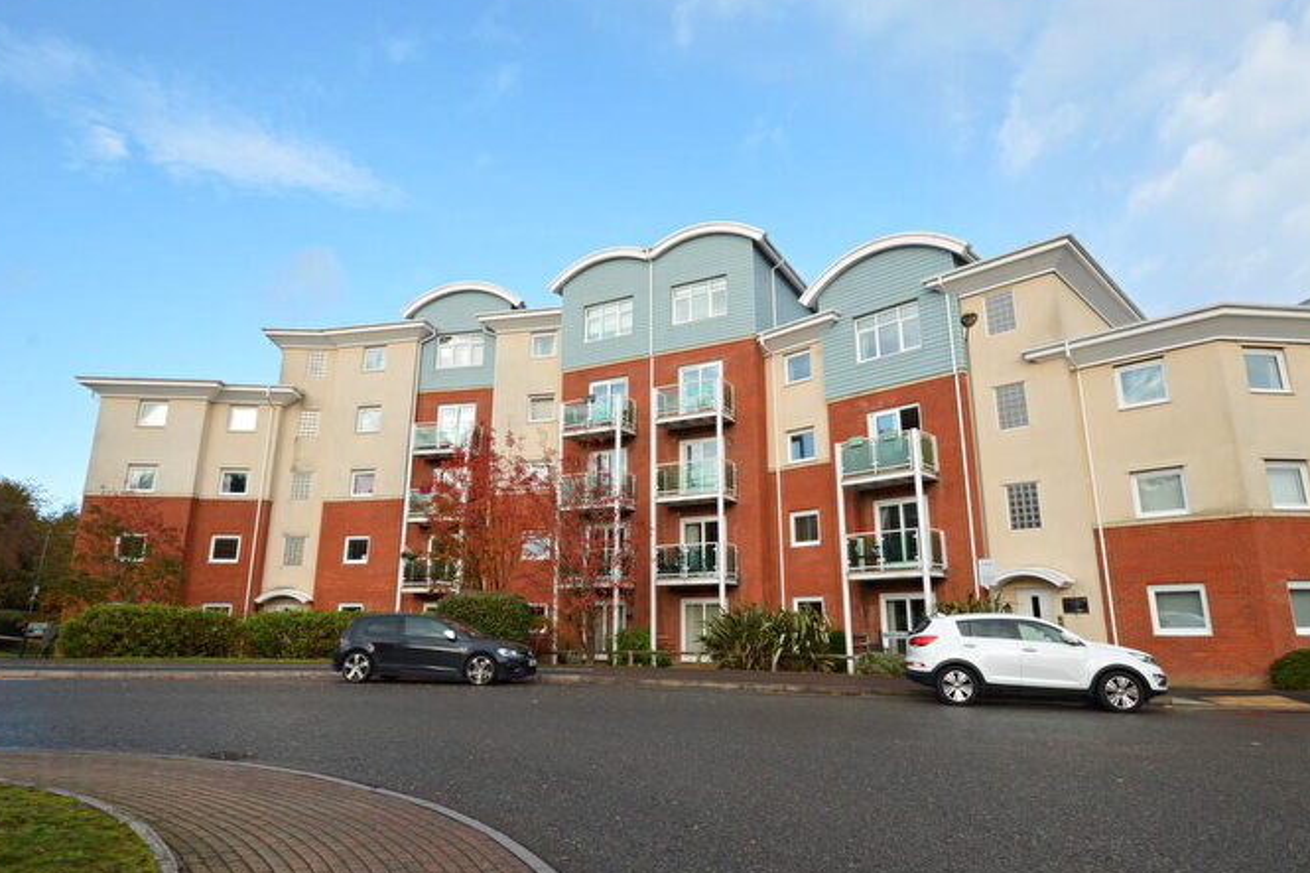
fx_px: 747
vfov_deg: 60.6
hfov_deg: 82.5
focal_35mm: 21
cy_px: 430
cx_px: 664
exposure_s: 1/100
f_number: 11
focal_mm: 13
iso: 400
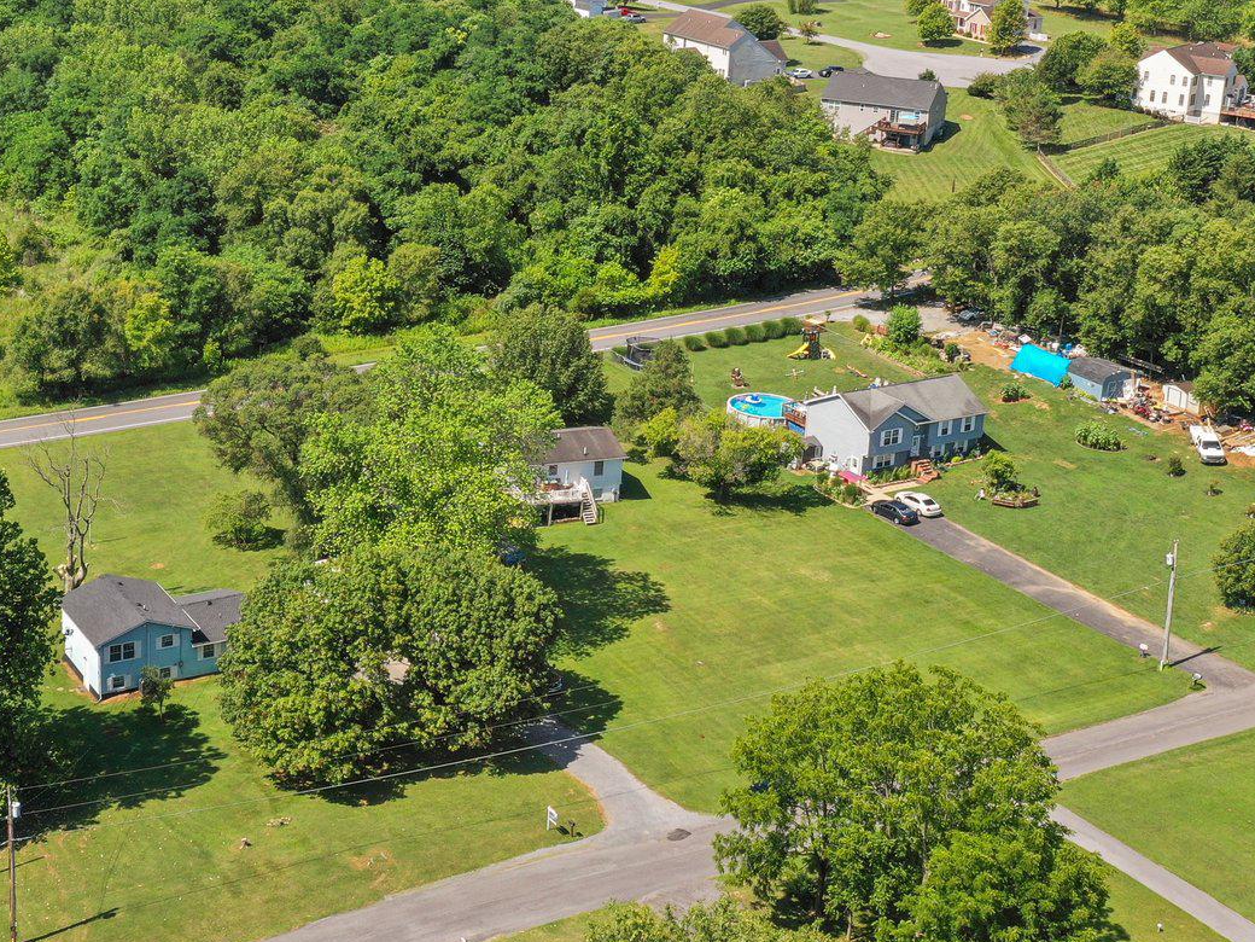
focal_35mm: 53
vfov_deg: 27.1
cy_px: 225
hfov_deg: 35.0
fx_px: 1922
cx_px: 241
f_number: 5.6
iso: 100
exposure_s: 1/400
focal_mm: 10.26
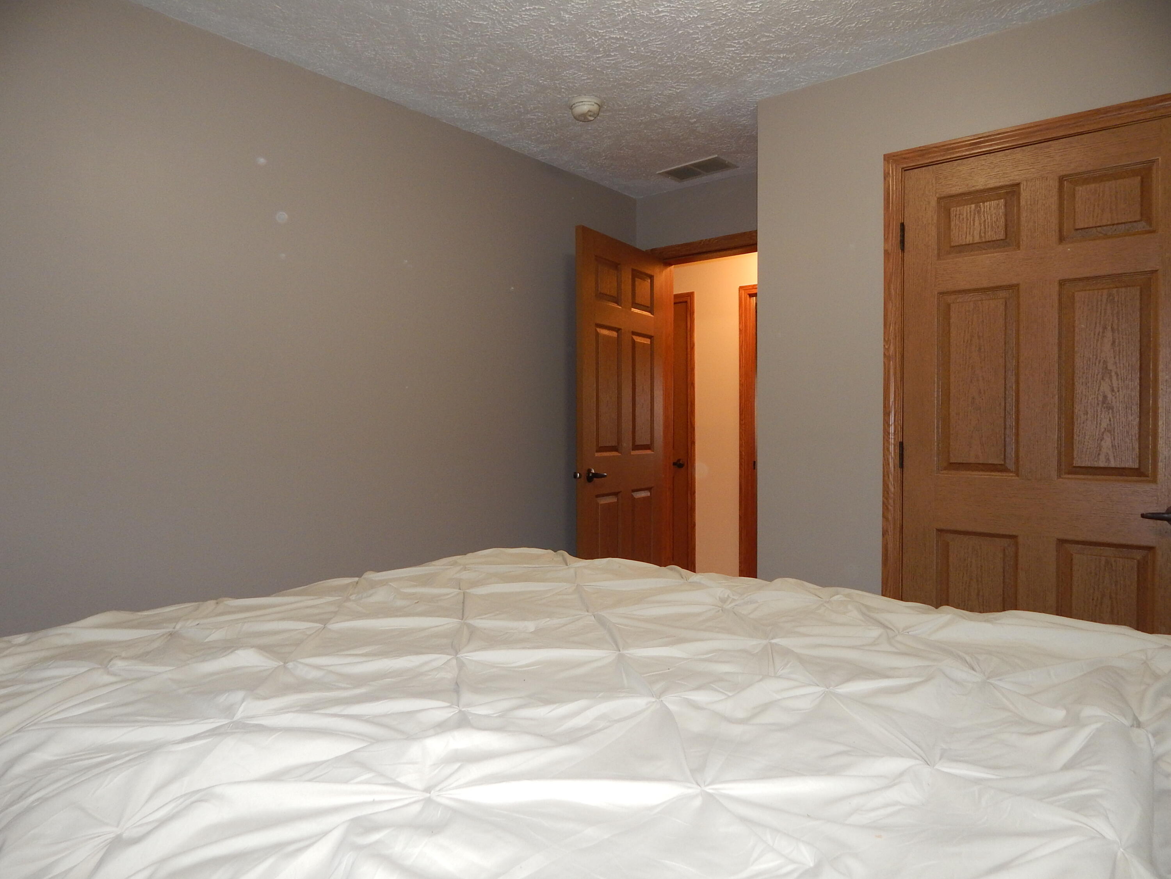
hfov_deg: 76.4
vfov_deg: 61.1
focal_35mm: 22
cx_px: 586
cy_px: 440
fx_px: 744
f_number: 3
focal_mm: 4
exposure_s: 1/30
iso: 200
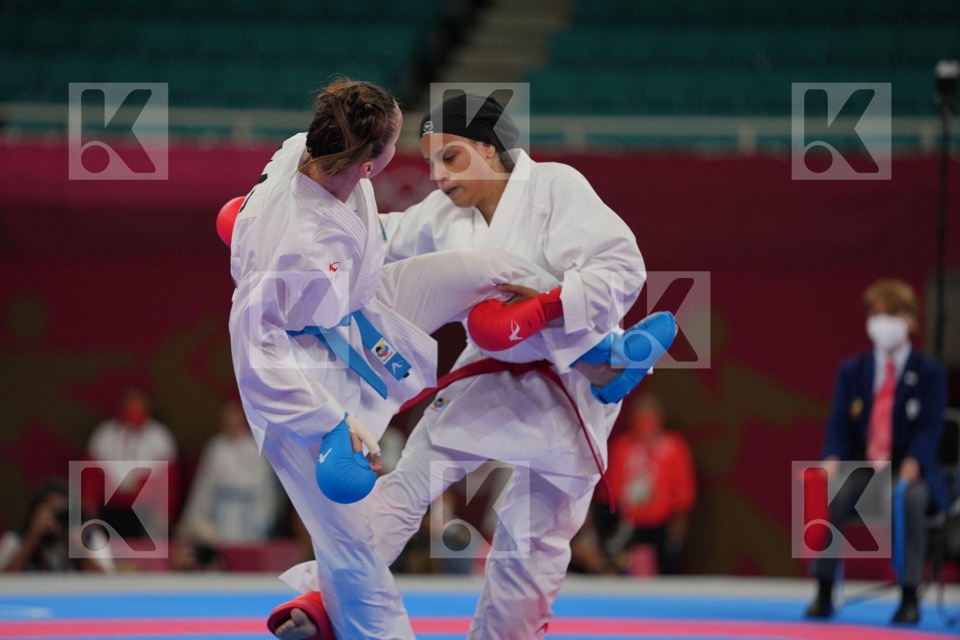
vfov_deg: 6.9
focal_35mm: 200
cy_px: 320
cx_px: 480
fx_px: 5333
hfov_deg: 10.3
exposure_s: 1/1000
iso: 500
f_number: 2.8
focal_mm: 200
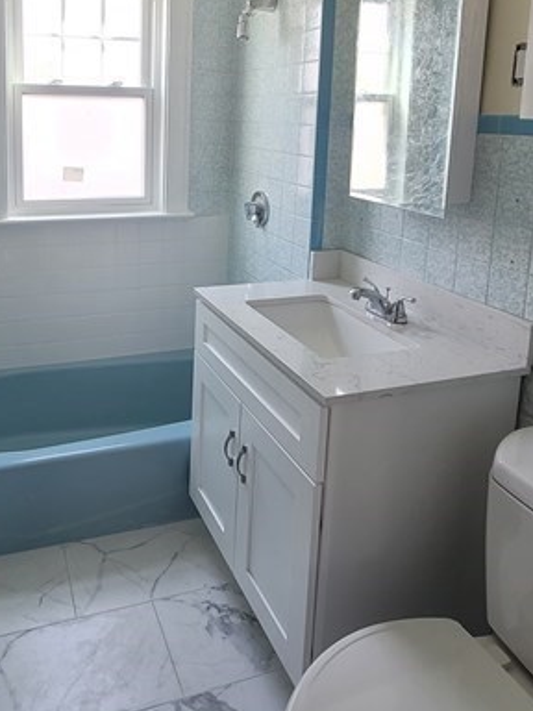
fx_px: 534
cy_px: 194
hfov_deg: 52.2
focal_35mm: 26
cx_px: 185
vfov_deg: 64.1
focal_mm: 2.2
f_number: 2.2
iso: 160
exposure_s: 1/59
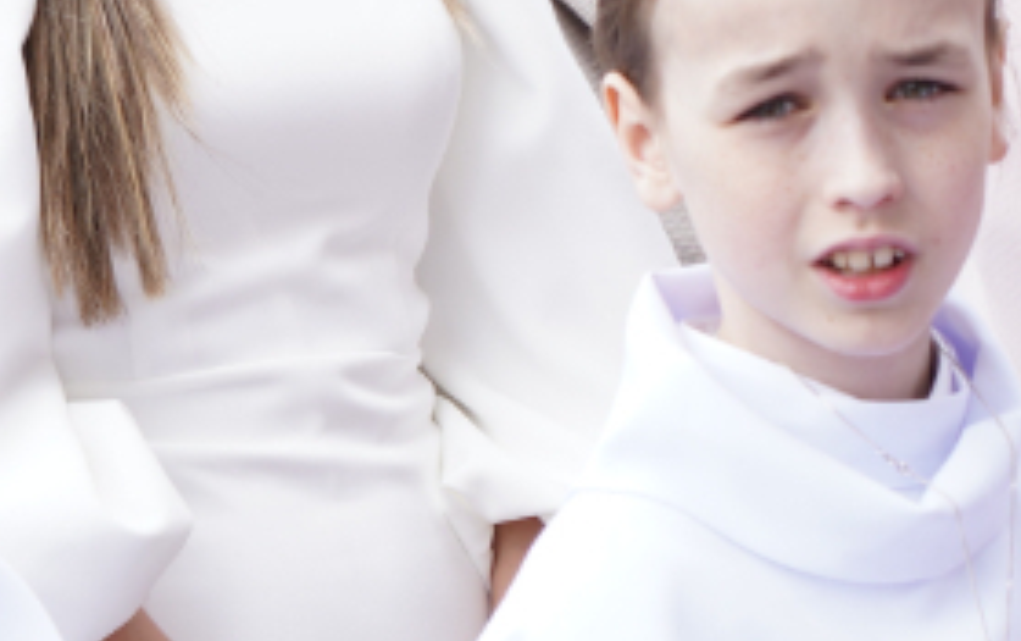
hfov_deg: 4.2
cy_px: 236
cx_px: -1043
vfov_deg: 2.6
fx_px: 13871
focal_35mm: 498
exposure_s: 1/125
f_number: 5.6
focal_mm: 105
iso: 100
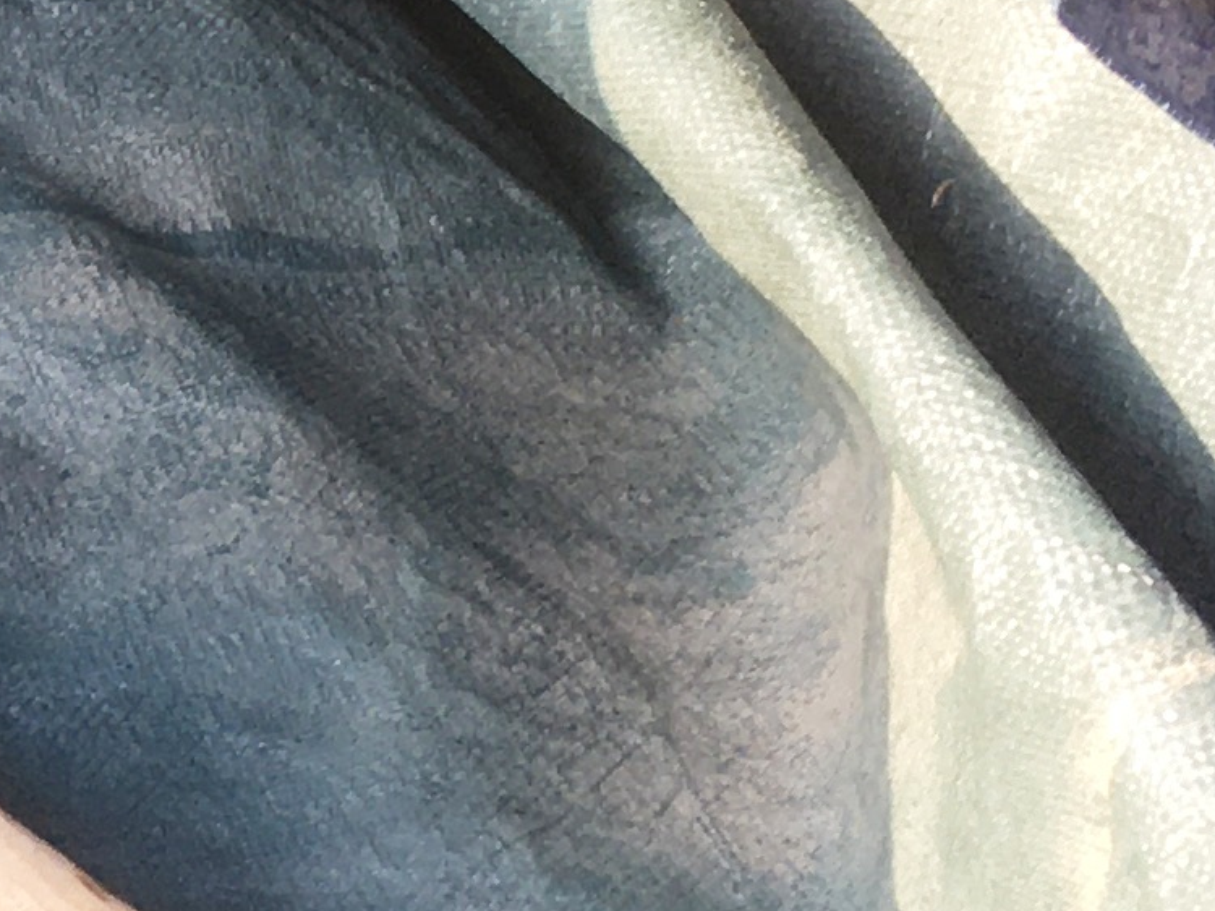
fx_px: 5474
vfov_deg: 9.4
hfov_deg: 11.6
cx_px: -1063
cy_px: -110
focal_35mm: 156
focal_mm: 4.15
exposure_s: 1/60
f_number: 2.2
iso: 32
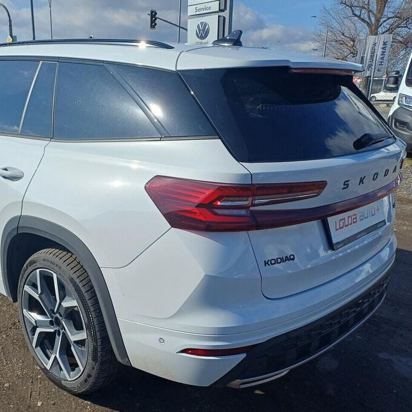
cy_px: 229
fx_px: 444
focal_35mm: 33
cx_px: 122
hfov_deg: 48.5
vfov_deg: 49.6
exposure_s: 1/1658
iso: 50
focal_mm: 4.65
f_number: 1.8
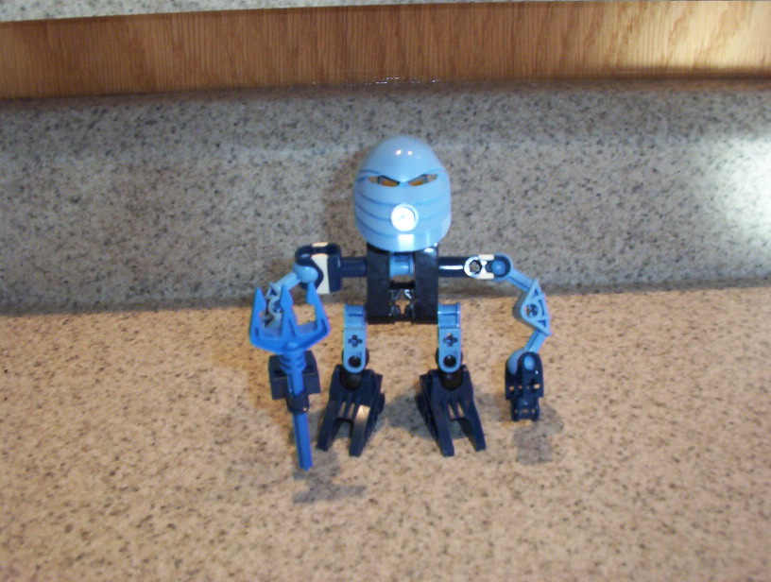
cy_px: 291
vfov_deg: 37.0
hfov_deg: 47.8
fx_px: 871
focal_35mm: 39
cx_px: 386
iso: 140
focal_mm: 6
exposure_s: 1/30
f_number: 4.5
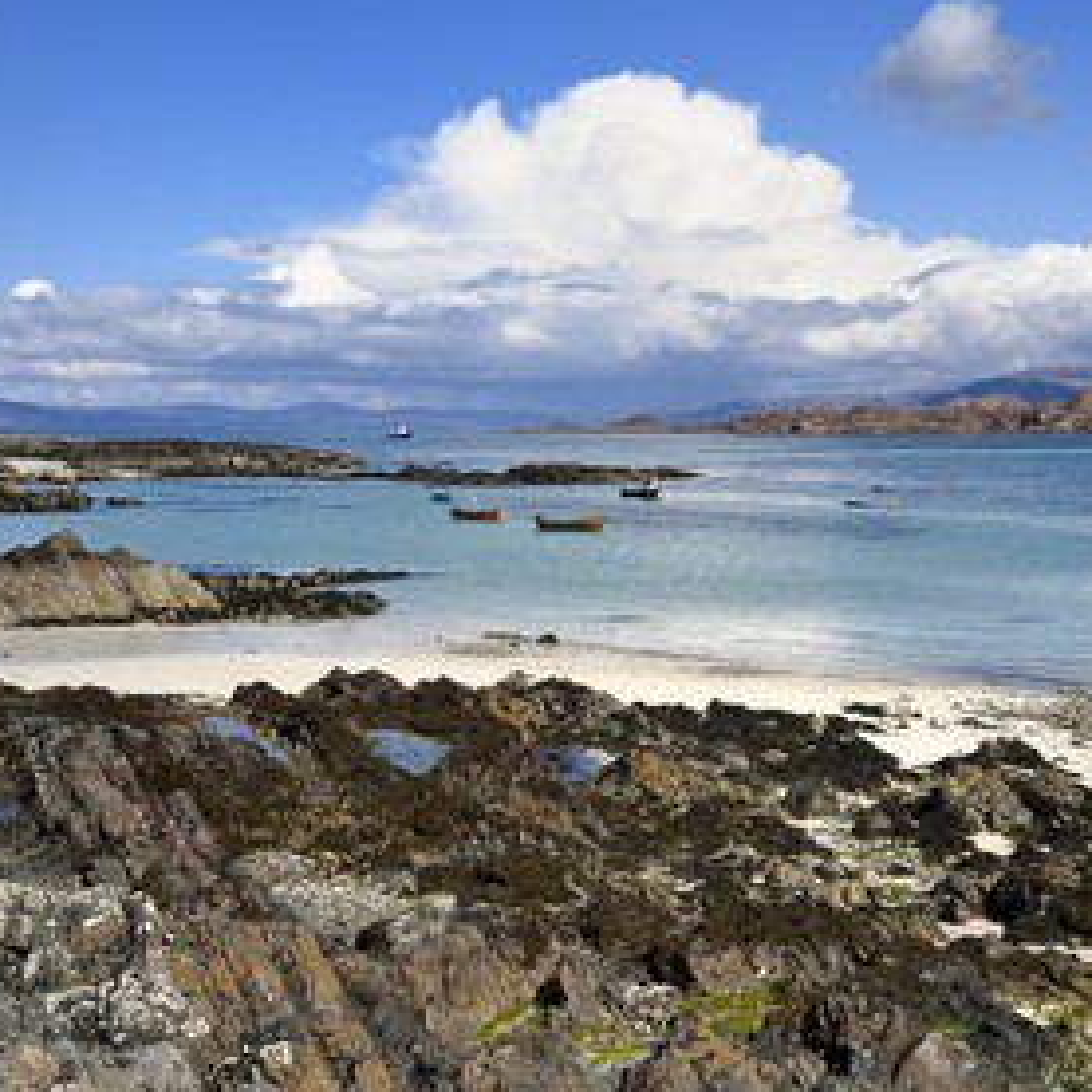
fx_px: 1749
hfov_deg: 34.1
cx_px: 800
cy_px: 544
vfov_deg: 34.7
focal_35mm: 49
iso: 200
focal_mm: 38
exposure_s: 1/250
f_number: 16
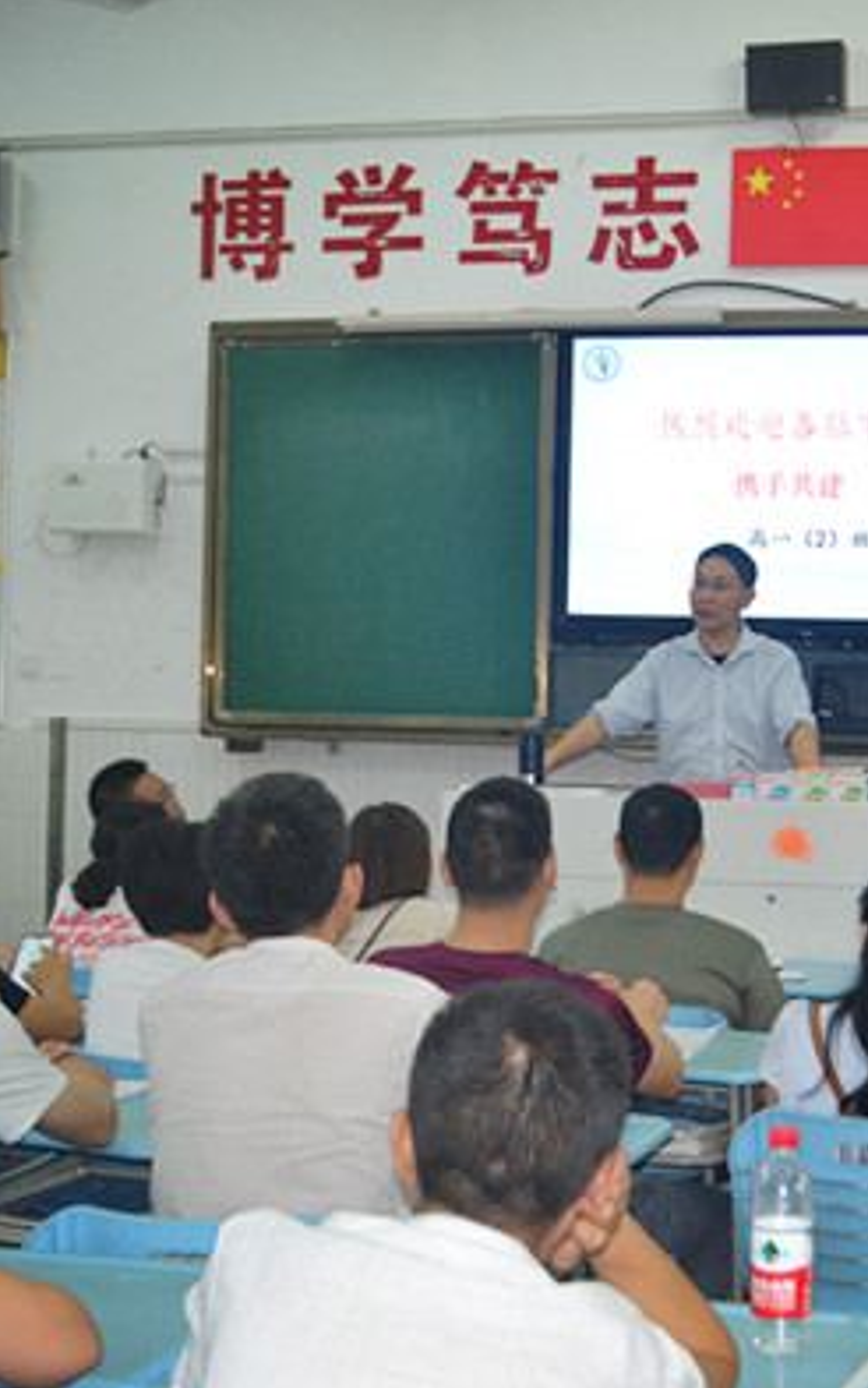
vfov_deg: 36.3
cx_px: 769
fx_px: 2117
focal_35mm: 56
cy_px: 687
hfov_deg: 22.6
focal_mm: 24
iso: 1000
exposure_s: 1/60
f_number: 4
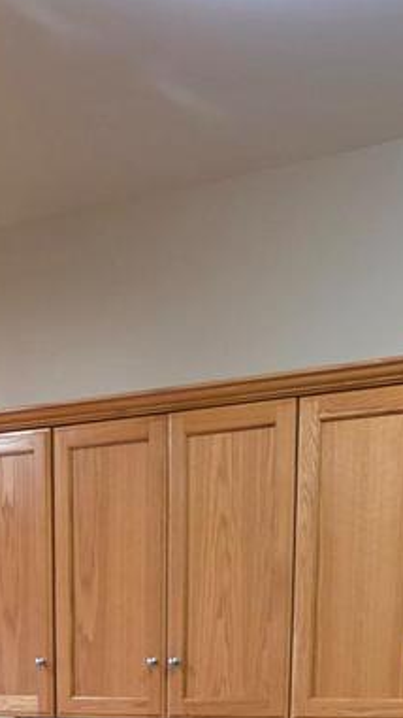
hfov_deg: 17.0
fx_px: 1350
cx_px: 166
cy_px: 952
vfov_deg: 25.3
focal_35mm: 71
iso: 1600
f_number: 1.7
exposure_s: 1/120
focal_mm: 6.3
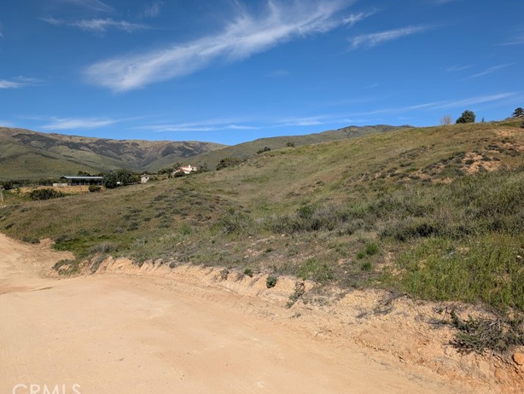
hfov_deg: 69.3
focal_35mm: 25
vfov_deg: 55.0
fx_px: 379
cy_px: 199
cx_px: 257
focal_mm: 6.9
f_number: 1.68
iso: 22
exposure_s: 1/1368
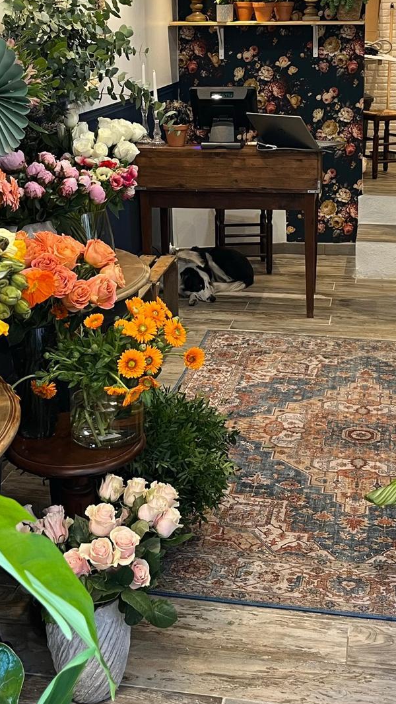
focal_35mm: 51
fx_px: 952
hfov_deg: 23.5
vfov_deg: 39.8
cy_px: 205
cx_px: 210
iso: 125
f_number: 1.6
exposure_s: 1/67
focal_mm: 5.1
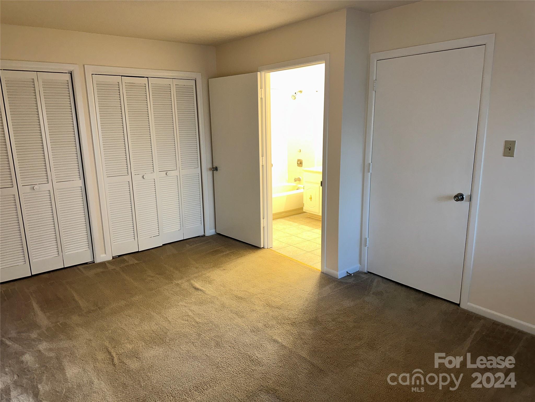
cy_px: 201
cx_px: 268
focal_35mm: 24
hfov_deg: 71.6
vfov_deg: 56.8
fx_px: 371
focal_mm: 6.86
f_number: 1.78
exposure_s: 1/21
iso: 100
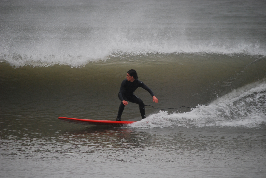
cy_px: 89
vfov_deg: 3.1
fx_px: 3329
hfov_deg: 4.6
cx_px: 133
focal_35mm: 450
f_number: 6.3
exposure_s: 1/320
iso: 800
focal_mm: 300
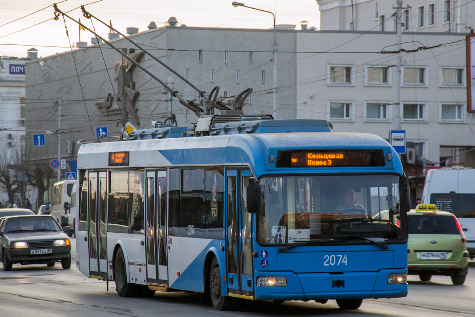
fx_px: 2078
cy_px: 158
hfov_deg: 13.0
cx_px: 238
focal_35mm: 158
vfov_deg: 8.7
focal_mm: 105
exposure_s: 1/160
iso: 400
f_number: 6.3
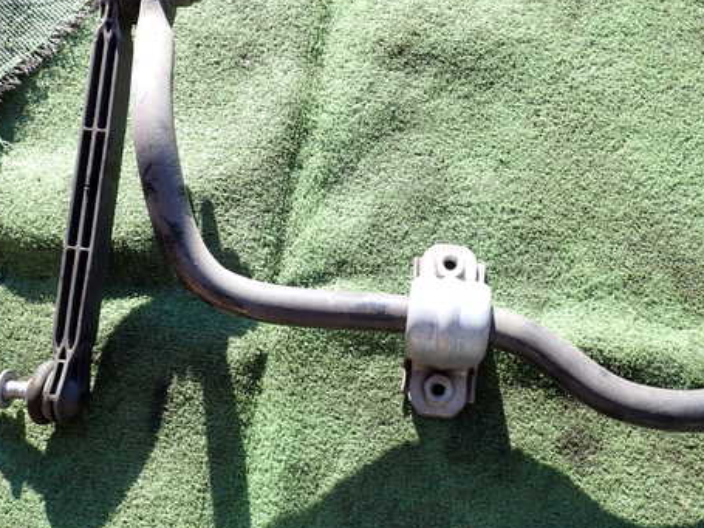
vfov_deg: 42.9
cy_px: 266
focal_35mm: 33
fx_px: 671
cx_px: 343
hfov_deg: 55.4
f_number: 2.8
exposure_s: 1/200
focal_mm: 4.5
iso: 100
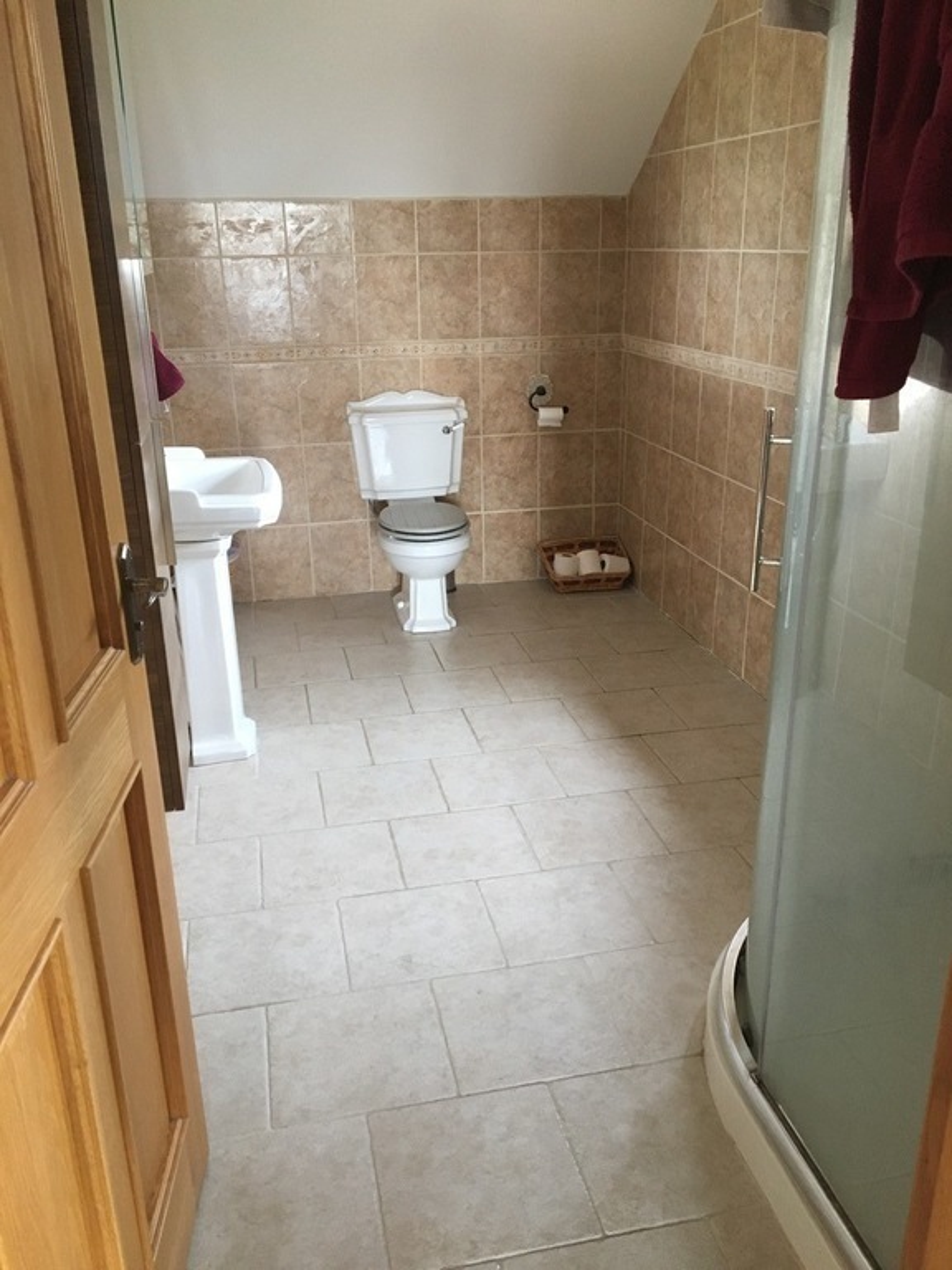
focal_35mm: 29
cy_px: 635
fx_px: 1063
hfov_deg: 48.2
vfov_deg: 61.7
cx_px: 476
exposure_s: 1/33
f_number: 2.2
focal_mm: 4.15
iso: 200
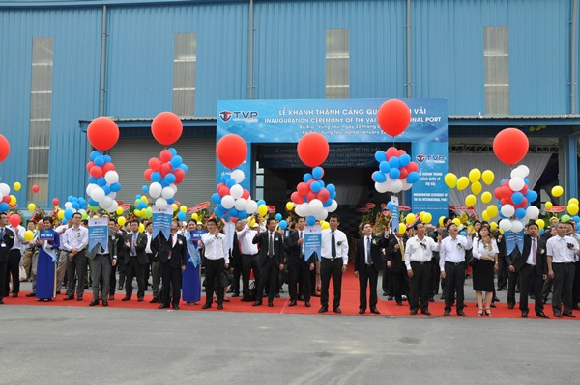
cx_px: 290
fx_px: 507
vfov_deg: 41.6
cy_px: 192
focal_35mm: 32
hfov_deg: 59.5
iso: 800
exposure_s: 1/400
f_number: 10
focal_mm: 21
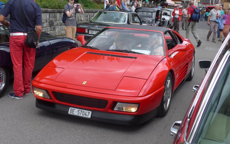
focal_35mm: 49
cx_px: 115
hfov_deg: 41.1
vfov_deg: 26.3
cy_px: 60
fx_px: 307
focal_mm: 9.5
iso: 80
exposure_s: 1/640
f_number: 3
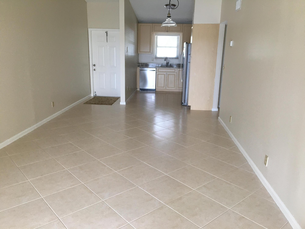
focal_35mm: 29
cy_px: 114
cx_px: 152
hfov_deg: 61.7
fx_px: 256
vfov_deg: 48.2
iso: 40
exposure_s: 1/30
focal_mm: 4.15
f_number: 2.2
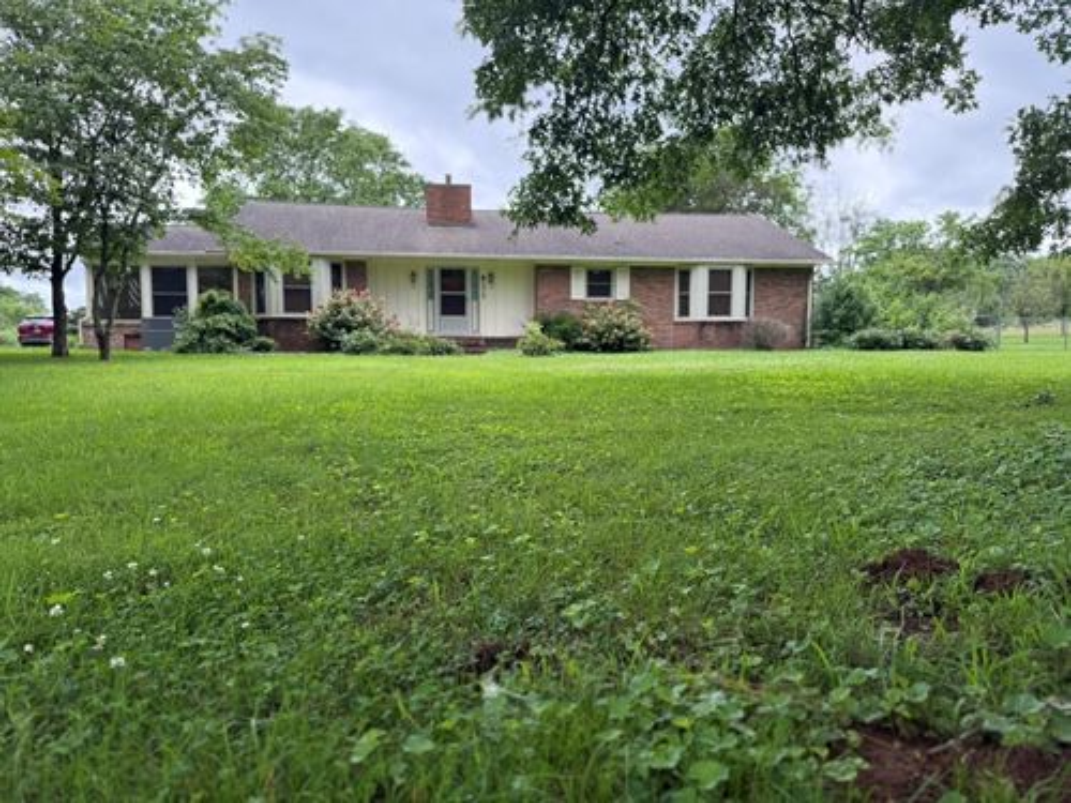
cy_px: 402
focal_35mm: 24
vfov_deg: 56.8
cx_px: 536
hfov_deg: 71.6
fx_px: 743
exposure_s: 1/450
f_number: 1.78
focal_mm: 6.76
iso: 100
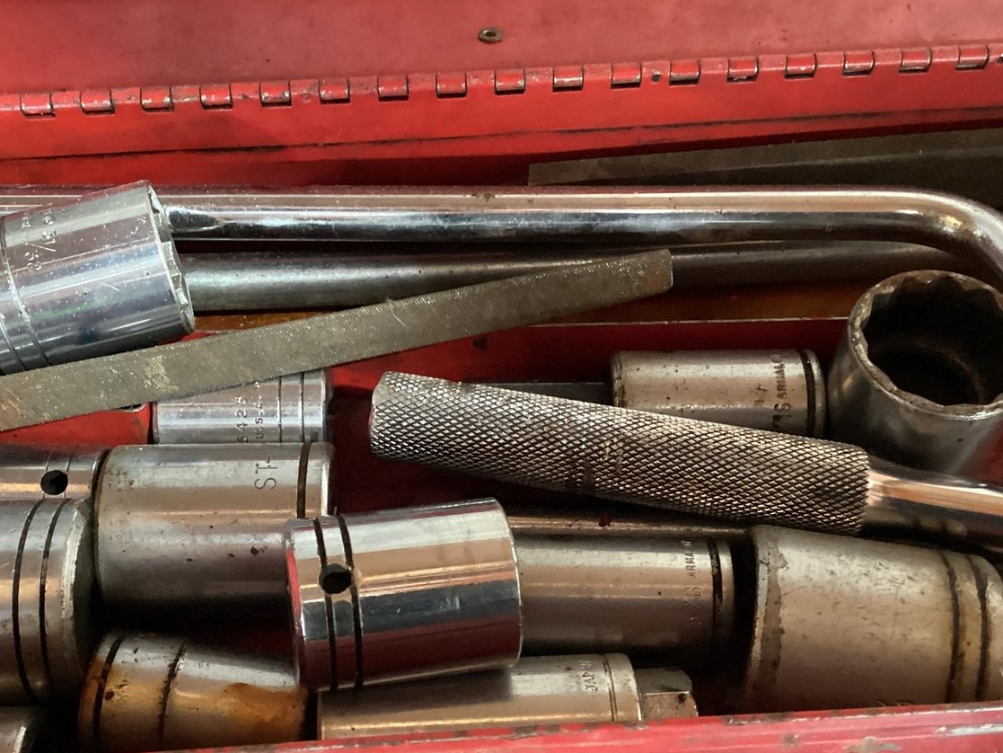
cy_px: 474
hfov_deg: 44.7
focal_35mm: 42
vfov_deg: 34.2
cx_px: 437
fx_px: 1217
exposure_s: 1/24
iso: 640
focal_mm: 3.3
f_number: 2.4
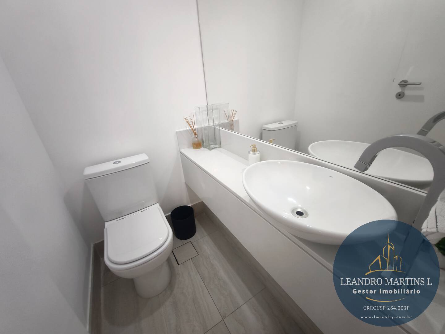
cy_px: 167
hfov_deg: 98.2
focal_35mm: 15
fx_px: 193
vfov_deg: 81.7
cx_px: 222
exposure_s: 1/40
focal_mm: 1.91
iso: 160
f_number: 2.2
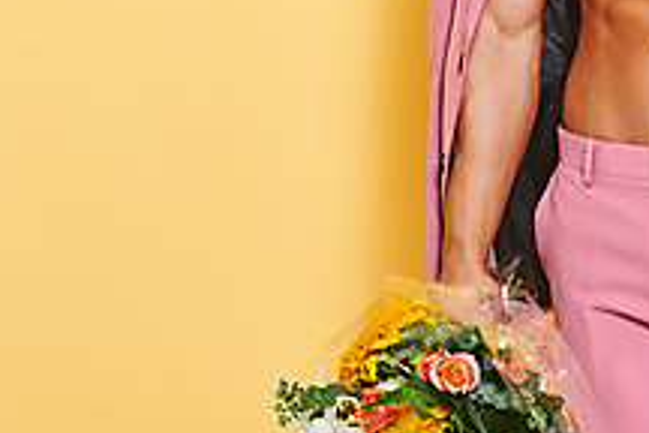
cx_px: 293
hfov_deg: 5.5
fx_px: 6760
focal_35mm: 375
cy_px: -111
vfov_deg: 3.7
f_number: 11
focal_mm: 135
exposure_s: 1/125
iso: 100
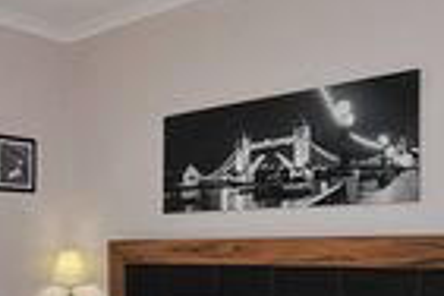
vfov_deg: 25.9
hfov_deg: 37.4
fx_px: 617
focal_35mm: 50
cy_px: 279
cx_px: 57
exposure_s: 1/60
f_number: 9
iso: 400
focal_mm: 15
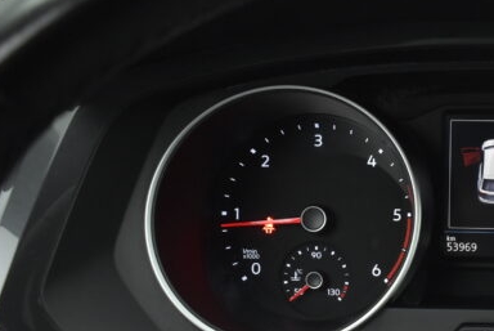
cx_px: 480
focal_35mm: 66
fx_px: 907
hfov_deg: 28.8
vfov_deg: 20.5
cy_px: 240
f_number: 3.8
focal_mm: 22
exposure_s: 1/80
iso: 1600
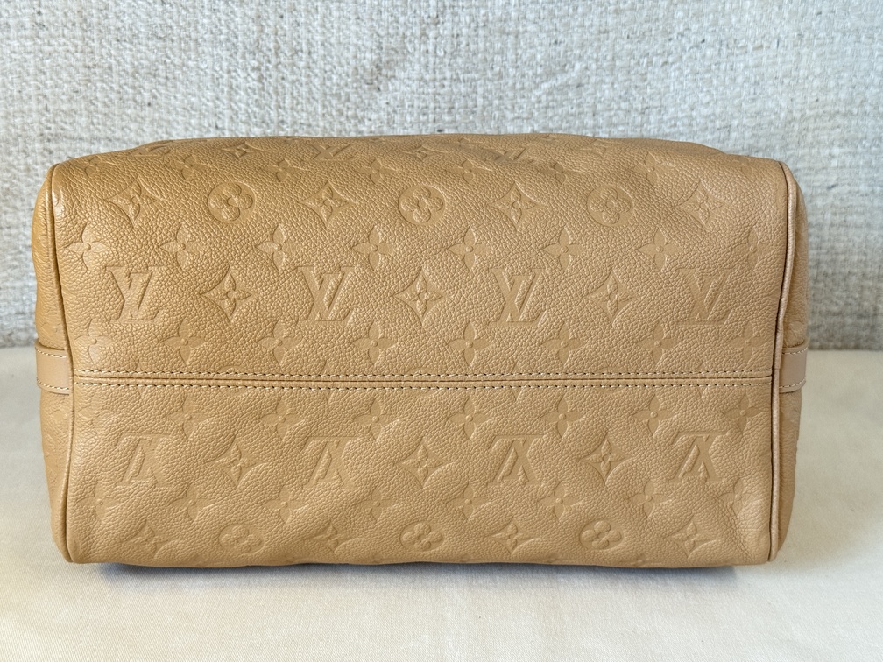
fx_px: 1224
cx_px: 442
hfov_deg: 39.7
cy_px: 331
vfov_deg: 30.3
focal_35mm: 48
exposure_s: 1/50
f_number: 1.78
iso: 80
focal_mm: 6.76
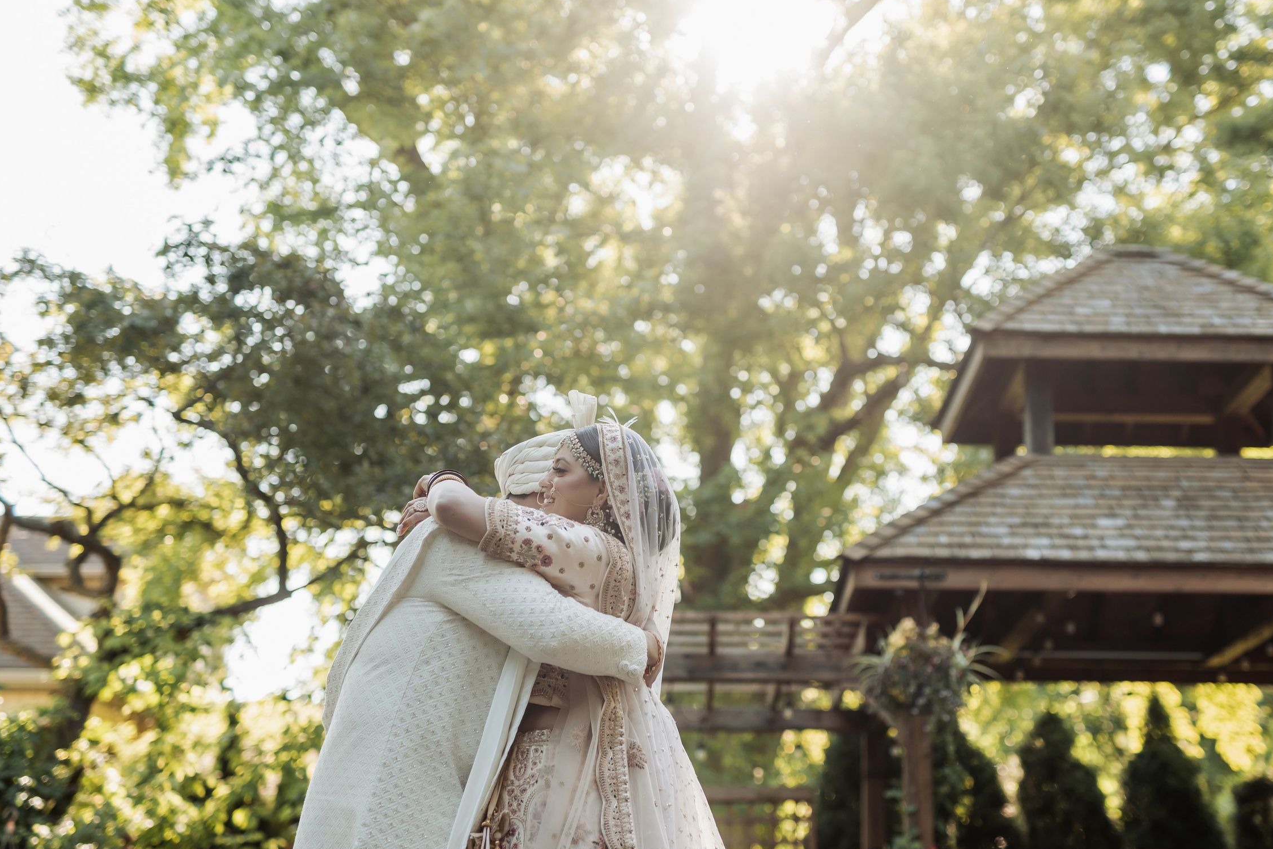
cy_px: 434
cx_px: 715
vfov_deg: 23.8
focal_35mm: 57
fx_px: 2015
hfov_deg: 35.0
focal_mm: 50
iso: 160
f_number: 2
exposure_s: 1/320
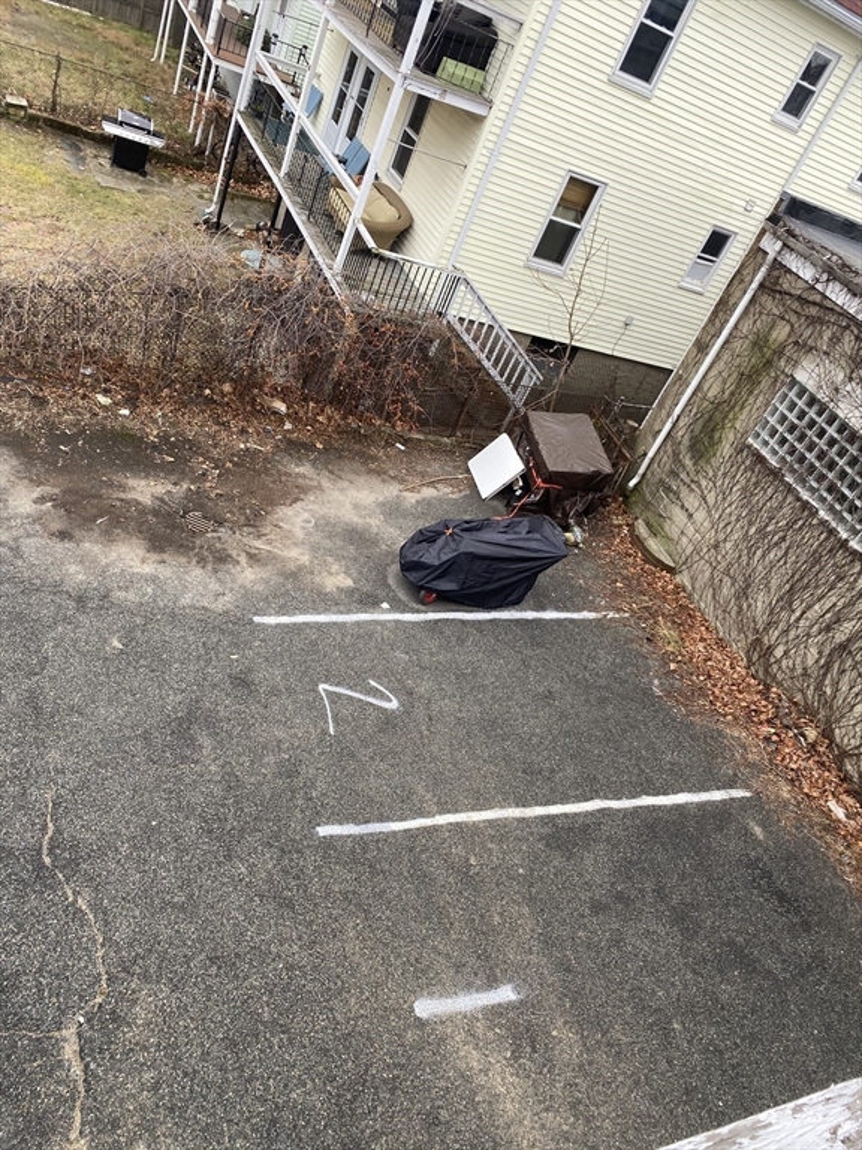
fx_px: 863
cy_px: 575
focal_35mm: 26
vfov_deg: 67.3
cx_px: 431
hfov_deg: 53.1
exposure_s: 1/129
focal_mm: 4.25
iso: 32
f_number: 1.8
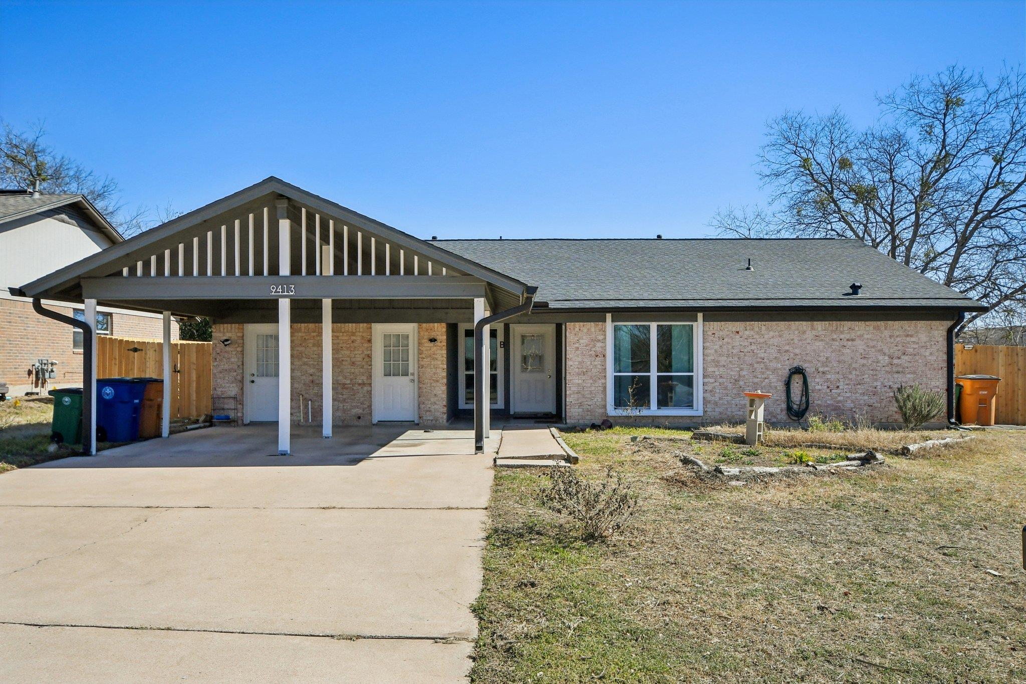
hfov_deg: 61.9
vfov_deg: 43.6
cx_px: 513
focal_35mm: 30
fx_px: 855
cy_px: 342
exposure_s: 1/2000
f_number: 8
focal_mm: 20
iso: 400
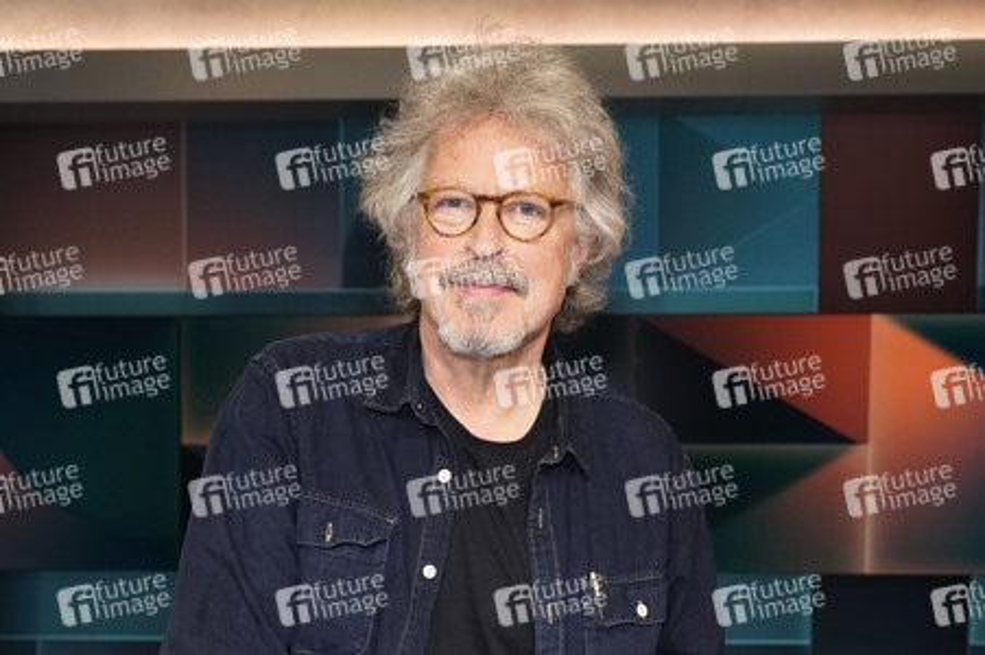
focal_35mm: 31
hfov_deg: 60.3
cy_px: 328
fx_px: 848
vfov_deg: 42.3
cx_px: 492
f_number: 5
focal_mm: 31
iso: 2000
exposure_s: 1/160
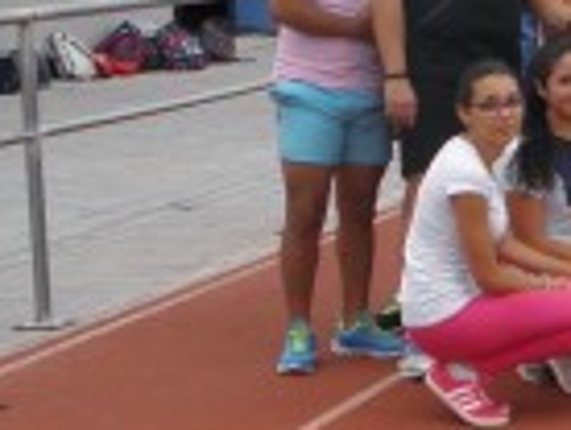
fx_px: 2528
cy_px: 198
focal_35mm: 153
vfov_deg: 9.7
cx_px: 1117
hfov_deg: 11.6
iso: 100
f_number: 3.6
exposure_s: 1/60
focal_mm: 5.9
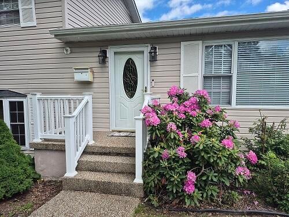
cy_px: 108
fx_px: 192
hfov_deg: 73.9
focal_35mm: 23
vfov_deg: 58.9
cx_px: 144
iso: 25
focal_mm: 5.4
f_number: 1.8
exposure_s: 1/1052
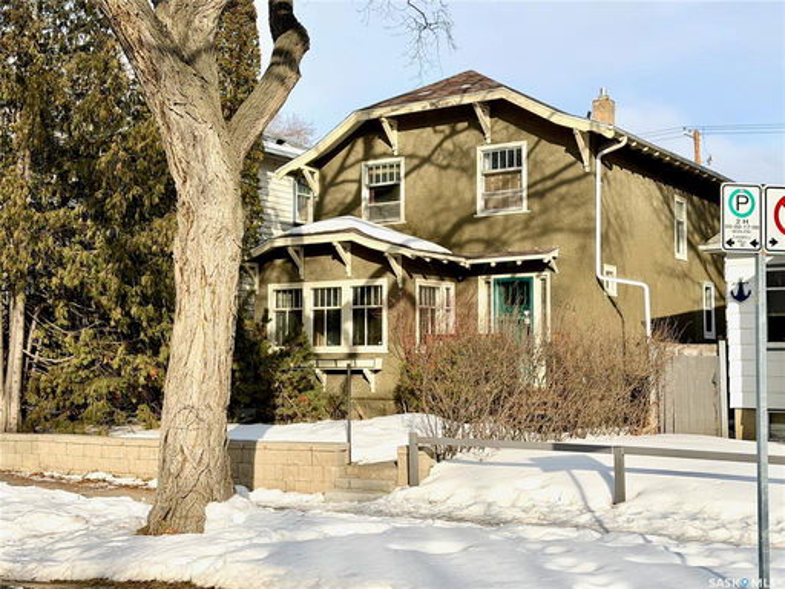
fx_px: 1089
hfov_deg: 39.7
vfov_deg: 30.3
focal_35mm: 48
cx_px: 392
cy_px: 294
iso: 64
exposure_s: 1/5208
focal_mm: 6.76
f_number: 1.78
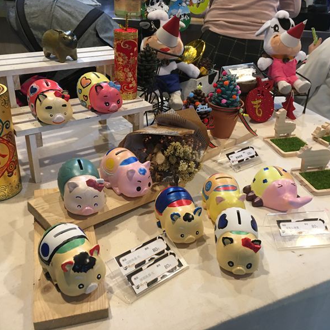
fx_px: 377
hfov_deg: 47.2
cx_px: 170
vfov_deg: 47.2
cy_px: 162
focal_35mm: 35
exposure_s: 1/15
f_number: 2.2
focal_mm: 4.15
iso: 50
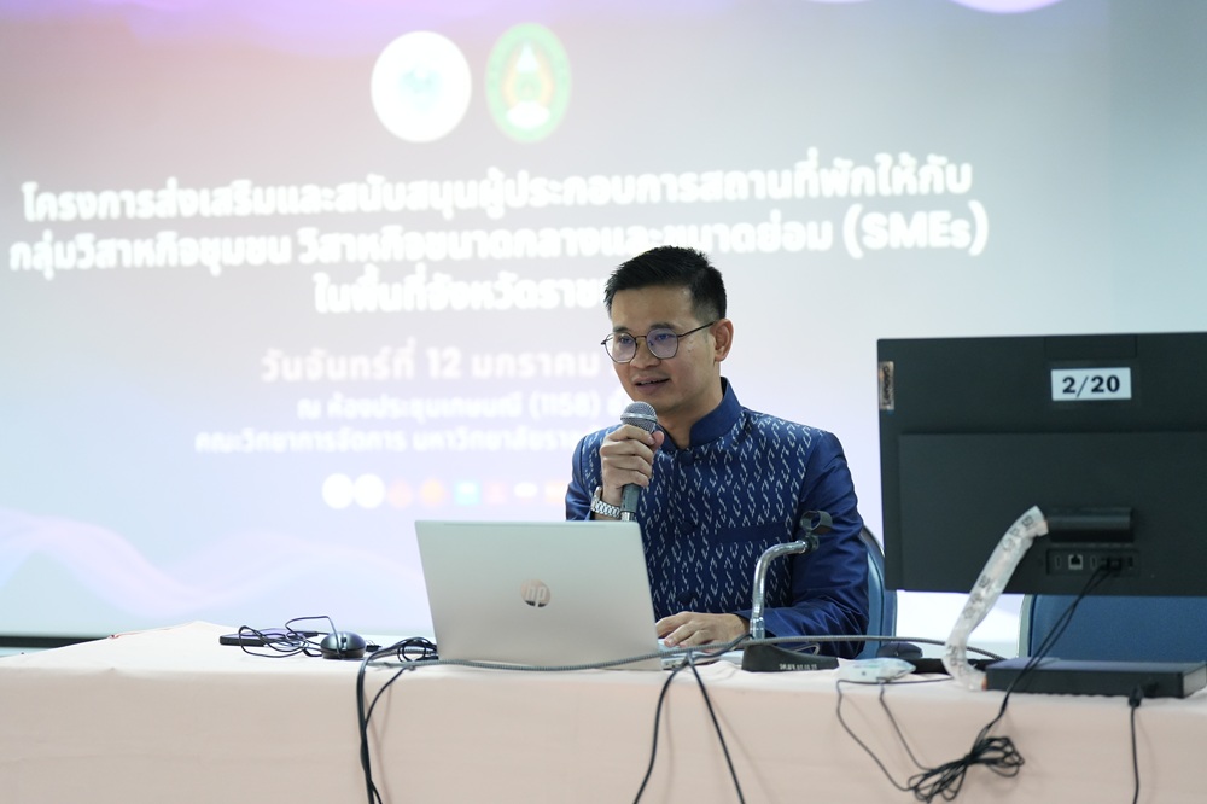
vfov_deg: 13.5
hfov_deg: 20.2
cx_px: 604
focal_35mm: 101
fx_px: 3385
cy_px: 402
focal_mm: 101
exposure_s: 1/160
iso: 3200
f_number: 2.8
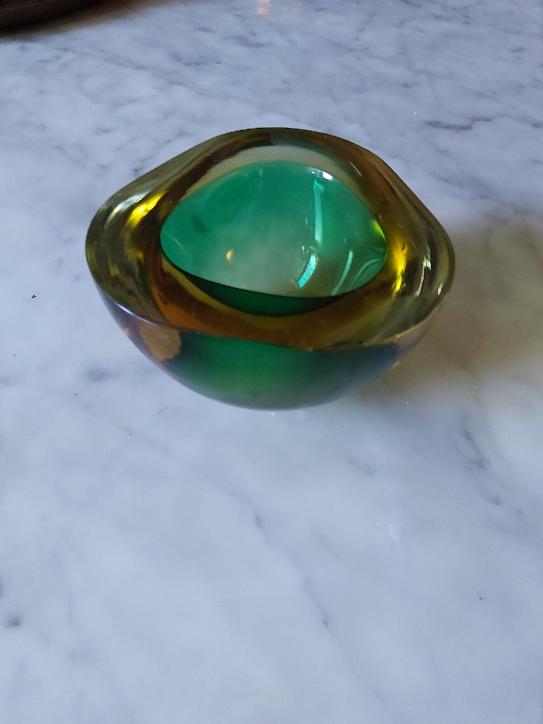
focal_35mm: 26
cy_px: 362
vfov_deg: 67.3
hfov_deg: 53.1
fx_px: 544
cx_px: 272
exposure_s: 1/50
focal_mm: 3.92
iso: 250
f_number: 1.7
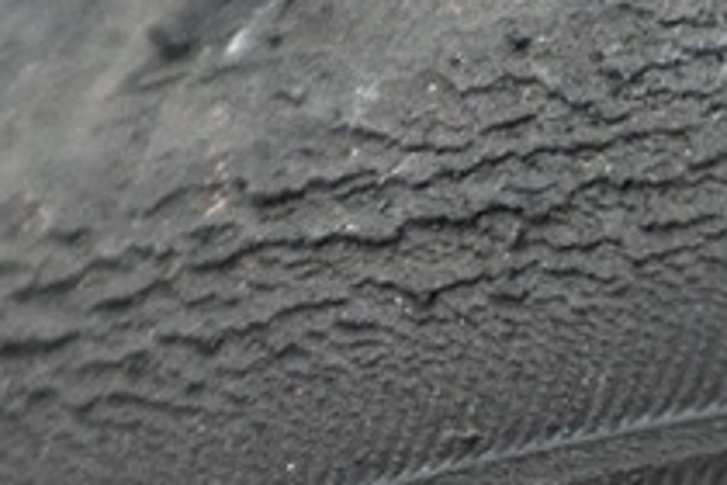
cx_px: 775
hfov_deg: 1.5
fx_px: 27200
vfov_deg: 1.0
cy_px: 1219
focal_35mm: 1347
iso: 640
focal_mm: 175
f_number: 4
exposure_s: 1/500
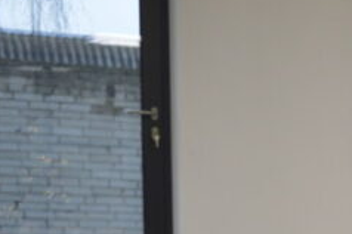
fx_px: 1574
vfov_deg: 8.1
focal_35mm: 161
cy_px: 470
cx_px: 742
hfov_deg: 11.3
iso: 400
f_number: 4
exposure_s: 1/50
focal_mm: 25
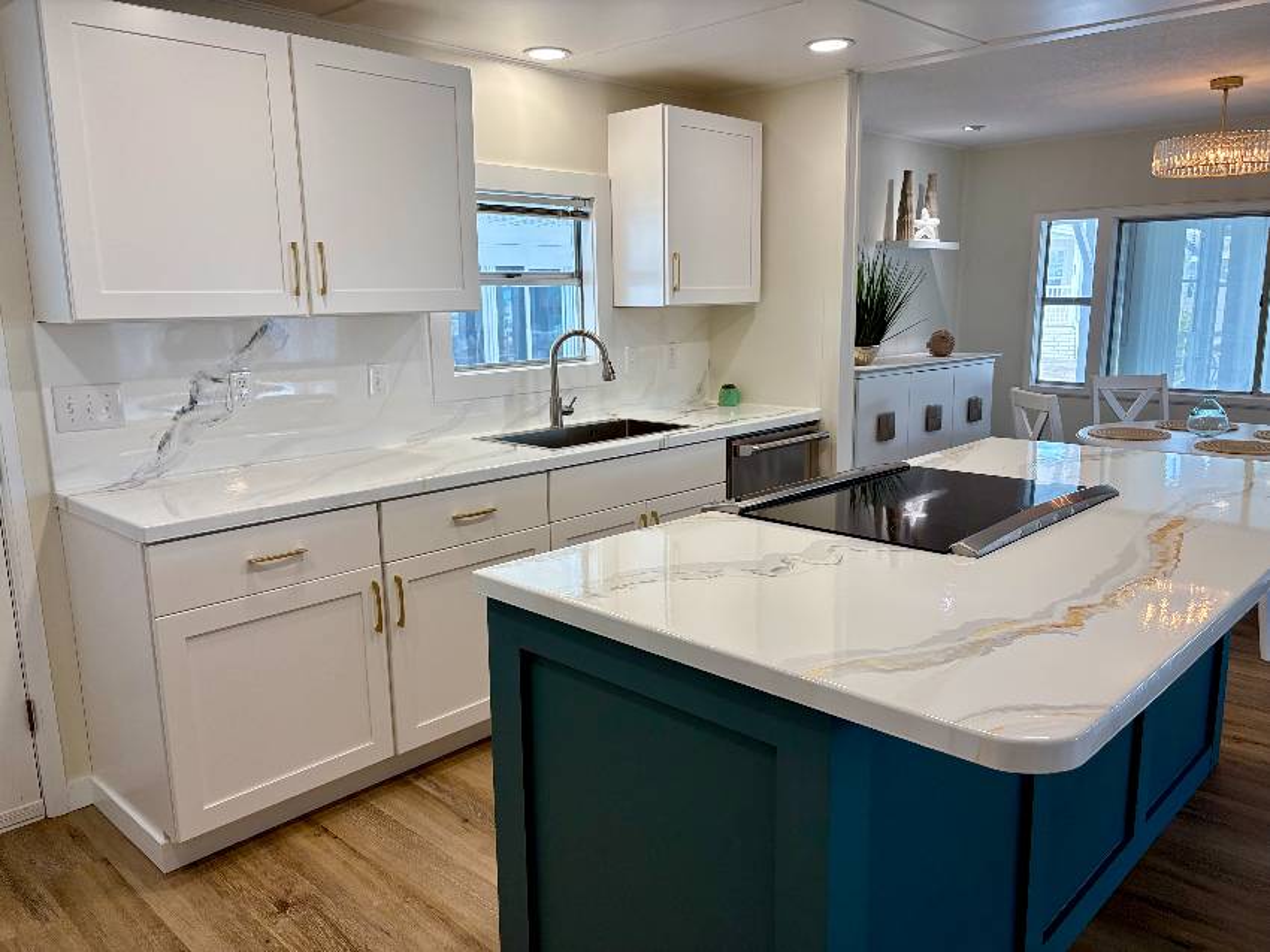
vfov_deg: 53.0
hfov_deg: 67.3
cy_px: 476
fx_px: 954
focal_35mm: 26
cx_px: 635
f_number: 1.6
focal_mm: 5.96
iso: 125
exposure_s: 1/236
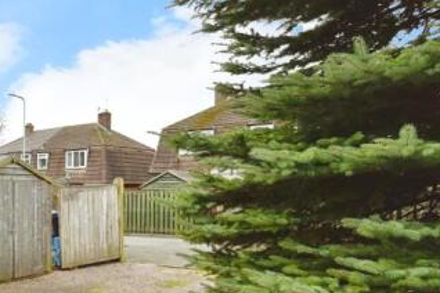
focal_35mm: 33
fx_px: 403
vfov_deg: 39.1
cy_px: 212
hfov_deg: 48.2
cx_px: 9
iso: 500
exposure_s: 1/100
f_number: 7.1
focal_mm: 16
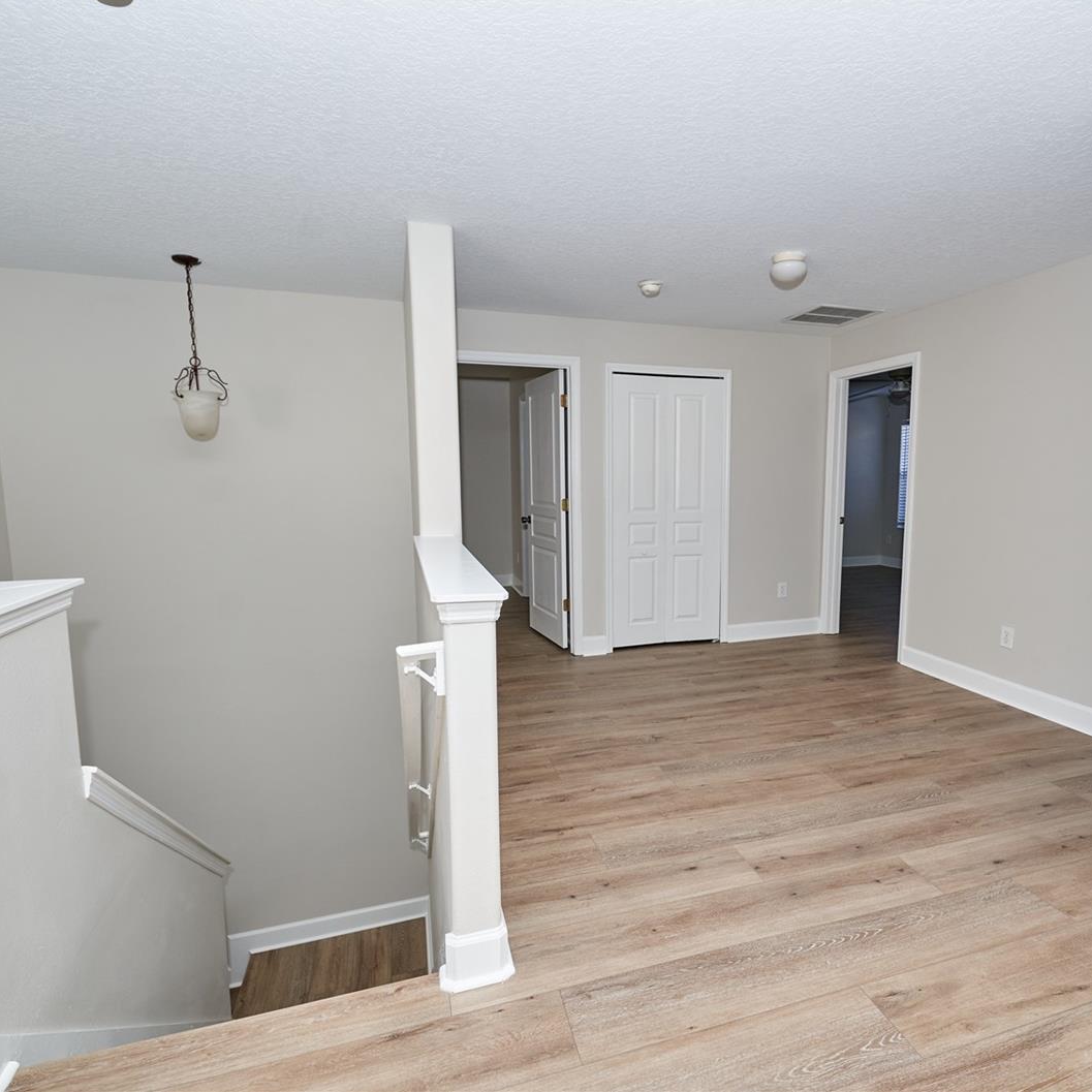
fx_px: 642
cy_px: 542
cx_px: 627
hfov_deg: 80.2
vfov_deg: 80.7
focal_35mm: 18
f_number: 5
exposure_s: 1/200
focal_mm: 14
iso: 400
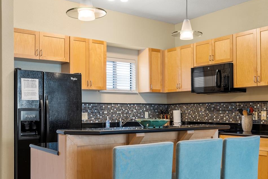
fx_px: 305
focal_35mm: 41
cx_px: 144
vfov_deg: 32.5
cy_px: 109
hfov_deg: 47.4
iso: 200
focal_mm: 19
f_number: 8
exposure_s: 1.6
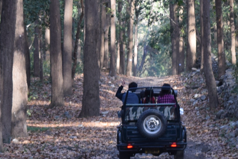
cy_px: 67
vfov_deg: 5.0
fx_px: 1818
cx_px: 158
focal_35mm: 275
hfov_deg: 7.5
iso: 400
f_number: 5.6
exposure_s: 1/125
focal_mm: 42
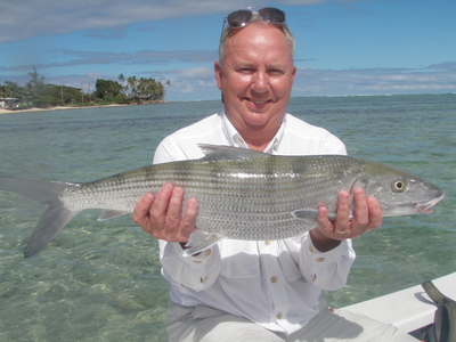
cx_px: 228
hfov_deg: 49.0
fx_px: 501
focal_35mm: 38
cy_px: 171
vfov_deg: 37.7
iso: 80
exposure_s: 1/800
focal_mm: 6.7
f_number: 6.3
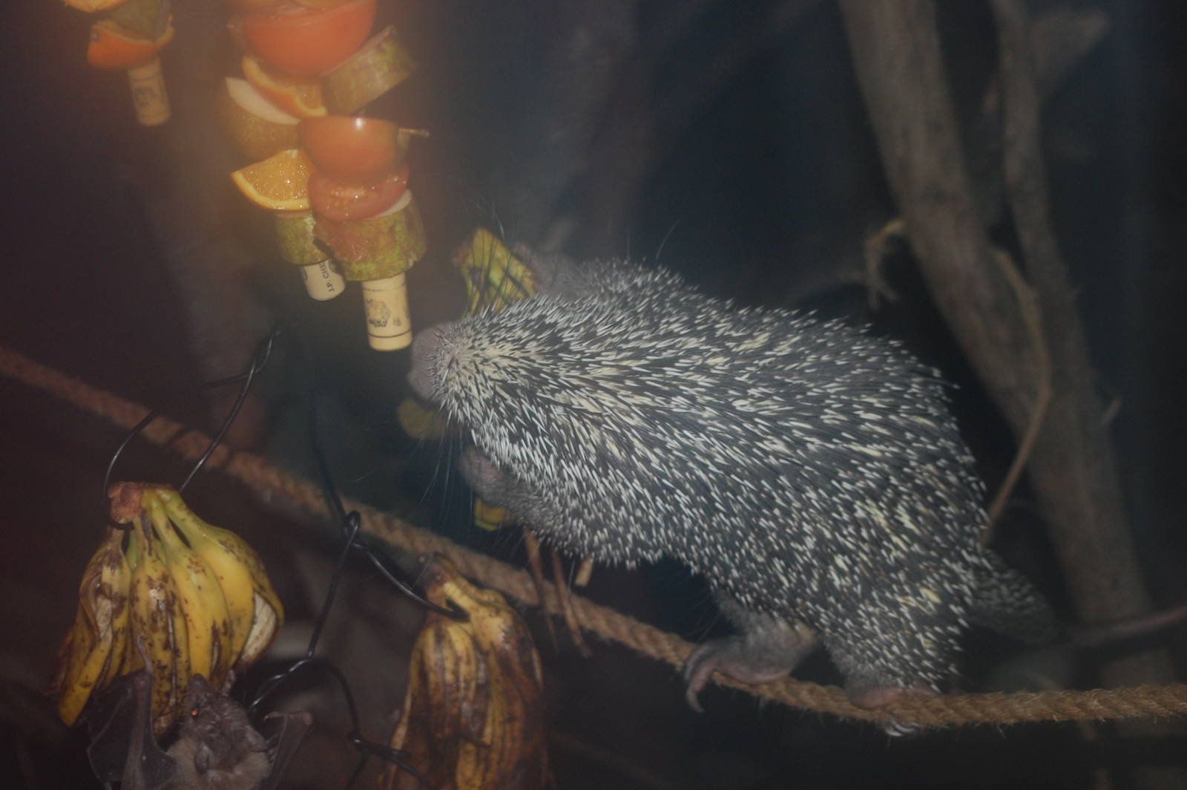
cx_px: 594
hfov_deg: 24.6
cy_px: 395
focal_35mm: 82
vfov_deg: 16.5
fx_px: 2718
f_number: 4
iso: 400
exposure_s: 1/60
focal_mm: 55
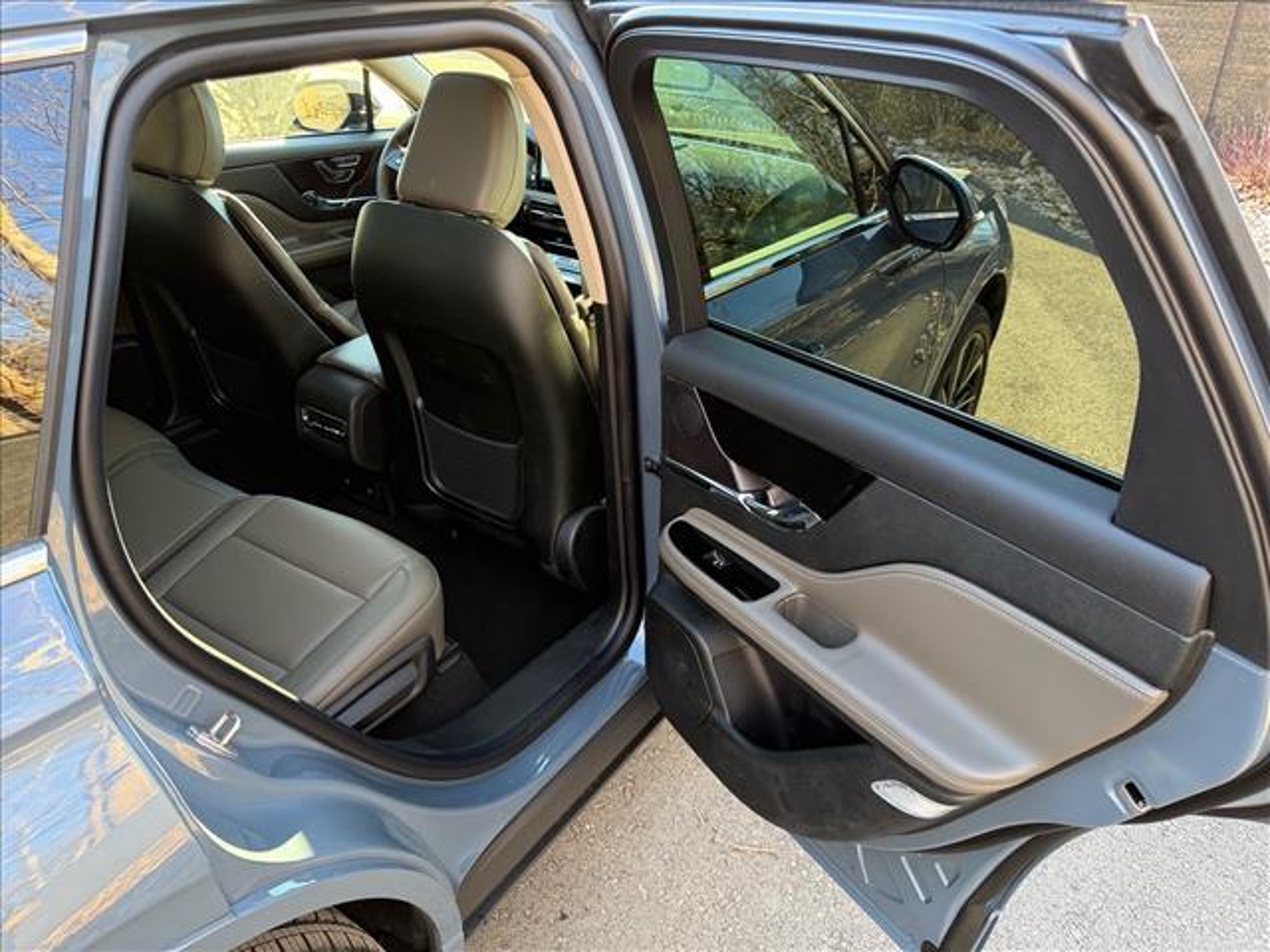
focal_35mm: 24
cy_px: 476
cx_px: 635
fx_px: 881
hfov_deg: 71.6
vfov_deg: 56.8
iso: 200
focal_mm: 6.76
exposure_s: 1/121
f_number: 1.78
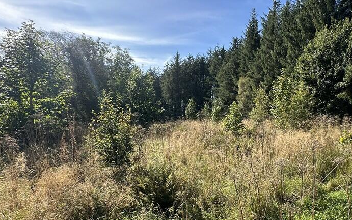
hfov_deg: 75.3
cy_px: 146
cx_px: 253
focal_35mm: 22
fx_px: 211
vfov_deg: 54.0
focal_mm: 2.22
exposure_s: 1/769
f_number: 2.2
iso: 40
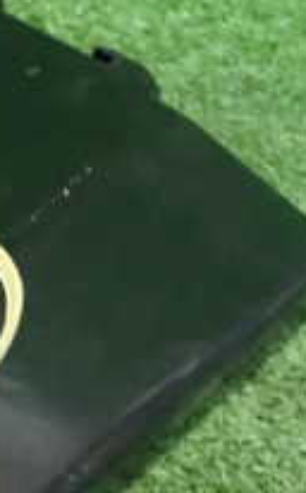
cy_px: 381
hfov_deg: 12.2
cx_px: -227
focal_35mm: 99
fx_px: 1327
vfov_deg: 20.8
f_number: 2.4
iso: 1250
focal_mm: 5.79
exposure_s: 1/25
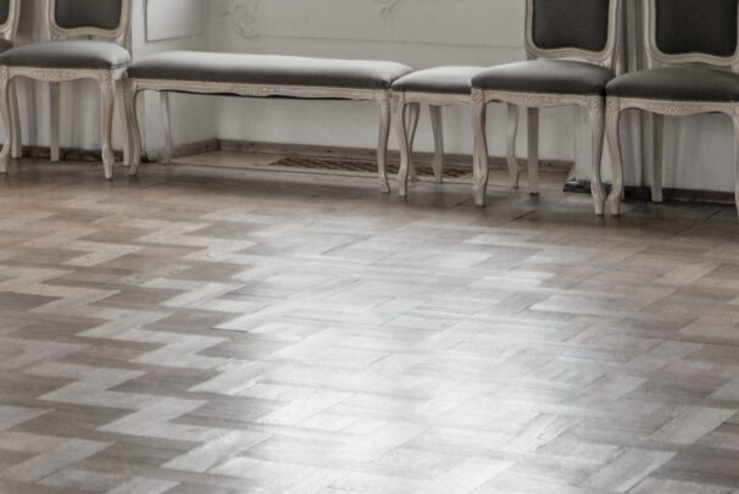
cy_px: -431
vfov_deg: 8.6
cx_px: -254
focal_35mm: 152
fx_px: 3122
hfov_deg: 13.0
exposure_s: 1/20
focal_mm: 36
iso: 125
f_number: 4.5
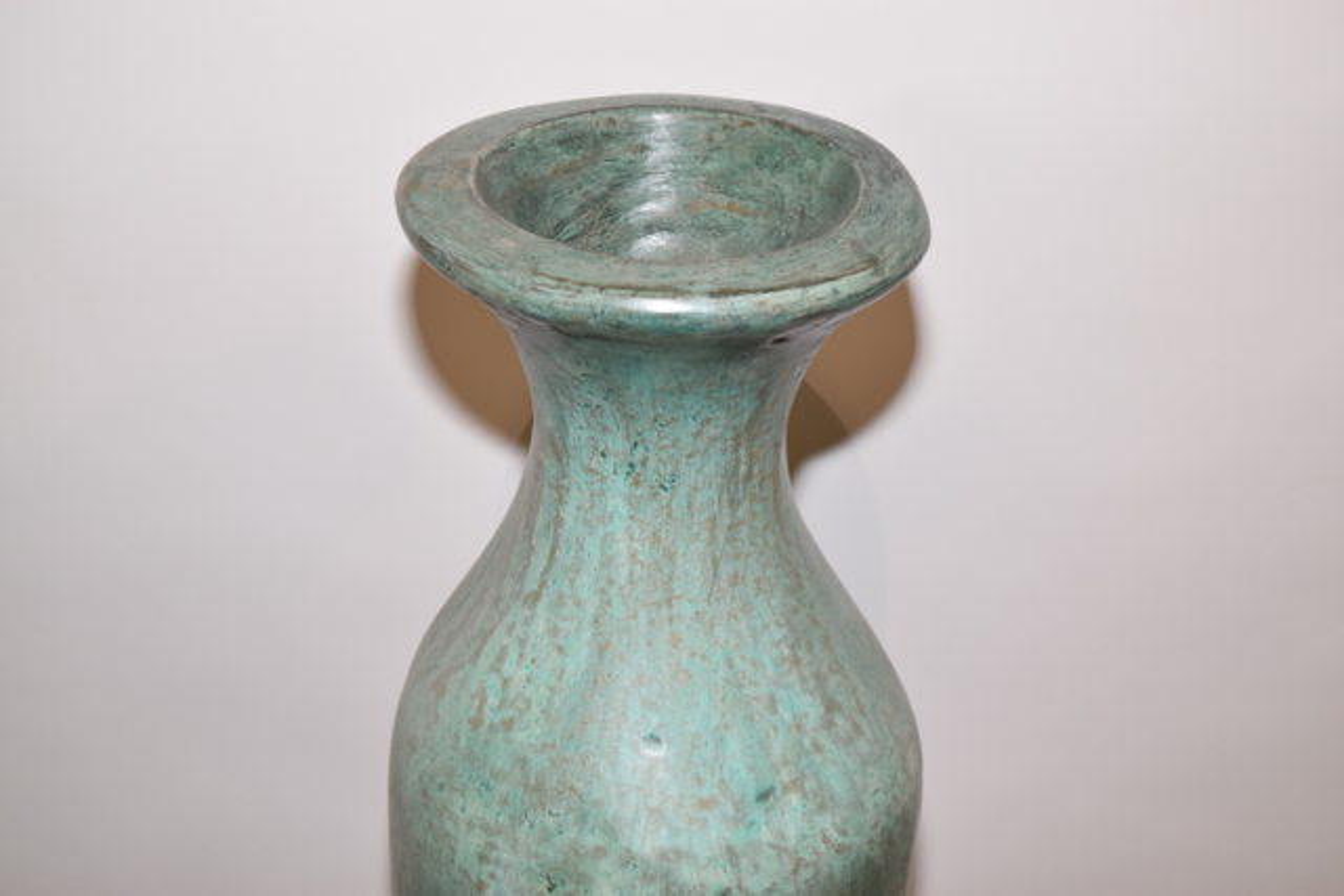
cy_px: 448
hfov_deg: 35.0
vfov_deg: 23.8
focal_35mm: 57
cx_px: 672
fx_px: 2128
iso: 800
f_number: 5.6
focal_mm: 38
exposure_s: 1/125
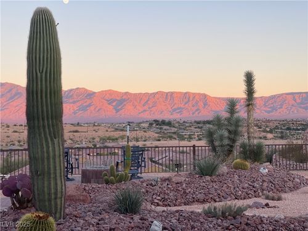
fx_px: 569
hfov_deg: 30.3
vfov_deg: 22.9
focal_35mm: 64
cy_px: 116
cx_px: 154
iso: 32
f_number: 2.2
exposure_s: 1/121
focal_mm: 7.5
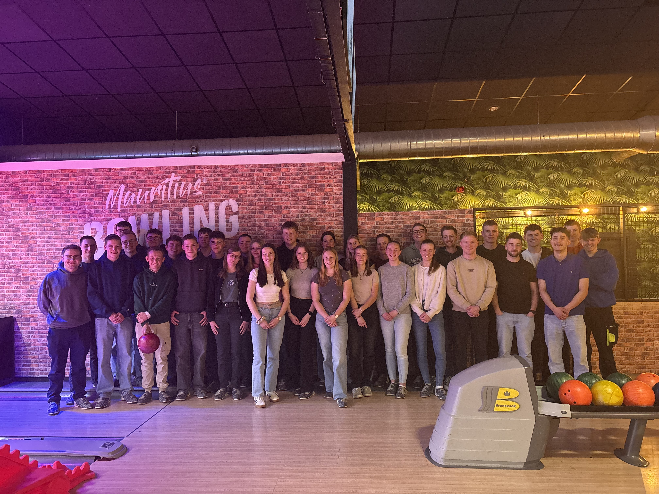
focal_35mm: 26
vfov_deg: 53.1
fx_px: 495
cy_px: 247
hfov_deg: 67.3
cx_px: 330
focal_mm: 5.96
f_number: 1.6
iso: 640
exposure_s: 1/25
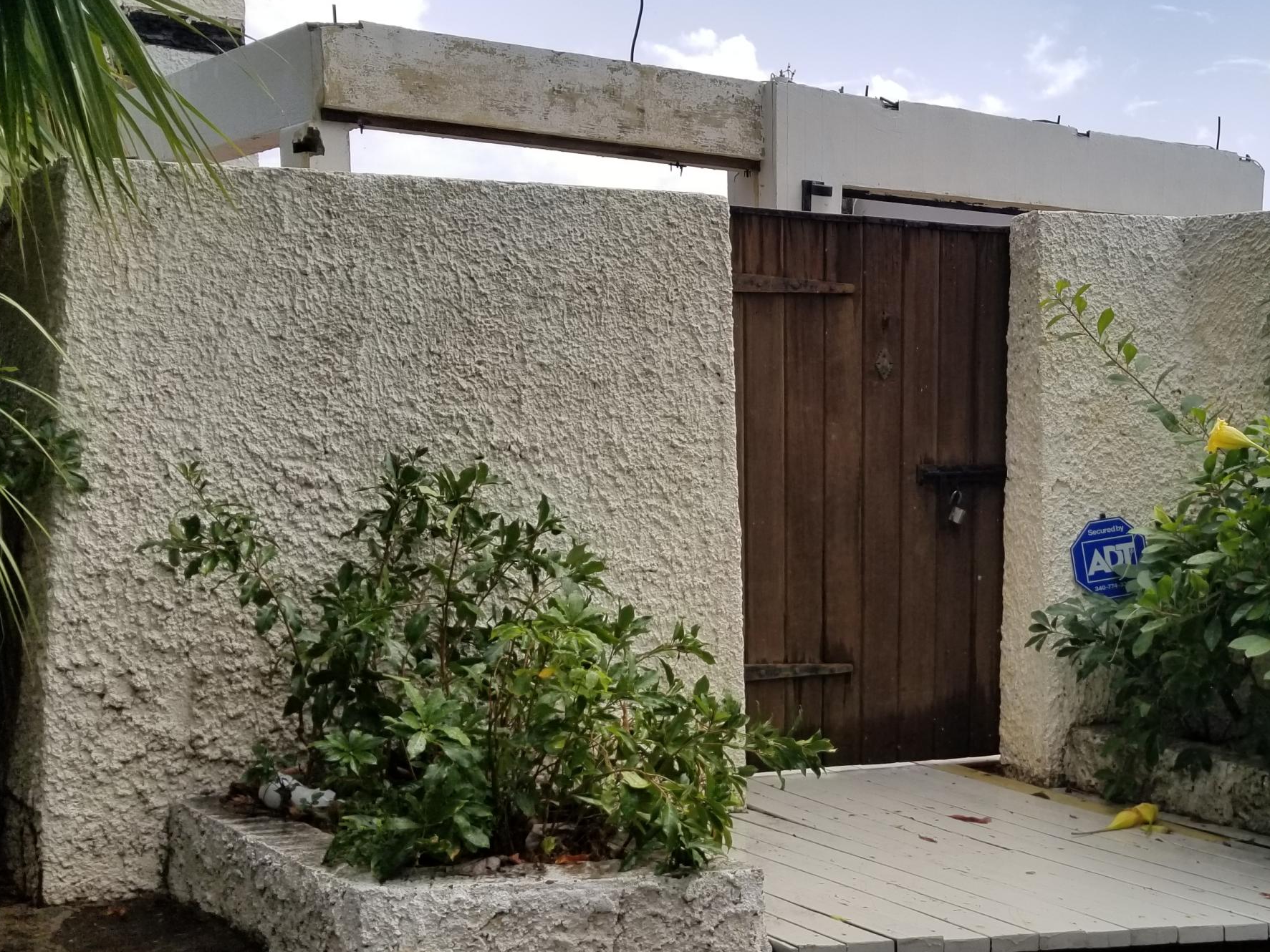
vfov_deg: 32.5
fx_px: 1614
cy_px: 664
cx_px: 988
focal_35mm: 44
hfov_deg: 41.4
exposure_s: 1/3077
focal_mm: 4.25
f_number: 1.7
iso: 50
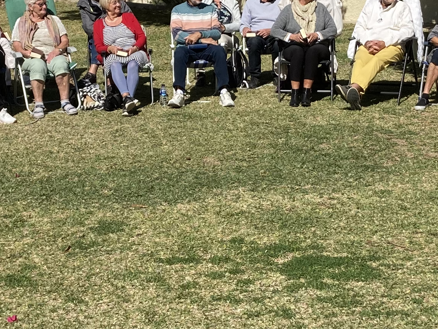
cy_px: 163
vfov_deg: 15.1
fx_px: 1240
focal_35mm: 98
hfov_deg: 20.0
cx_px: 214
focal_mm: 3.99
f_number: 1.8
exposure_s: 1/2667
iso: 20
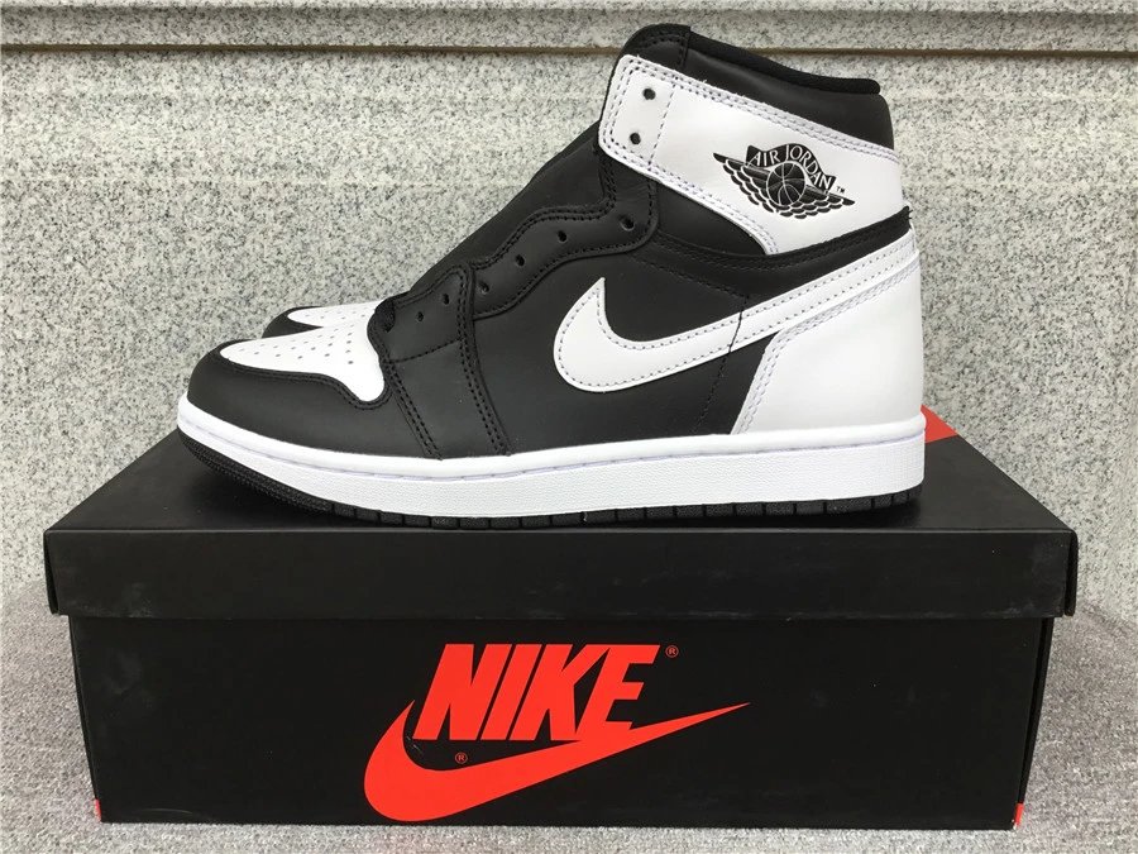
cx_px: 569
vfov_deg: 45.4
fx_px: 1019
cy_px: 427
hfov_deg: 58.4
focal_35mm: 31
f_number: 2.4
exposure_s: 1/100
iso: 32
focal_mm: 3.3
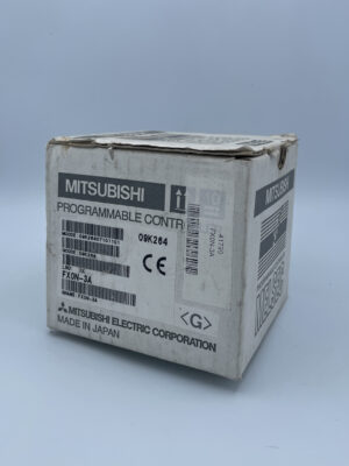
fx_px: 350
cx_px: 174
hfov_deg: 53.1
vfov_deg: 67.3
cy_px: 233
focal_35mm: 26
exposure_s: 1/1825
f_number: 1.6
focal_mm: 4.2
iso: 32
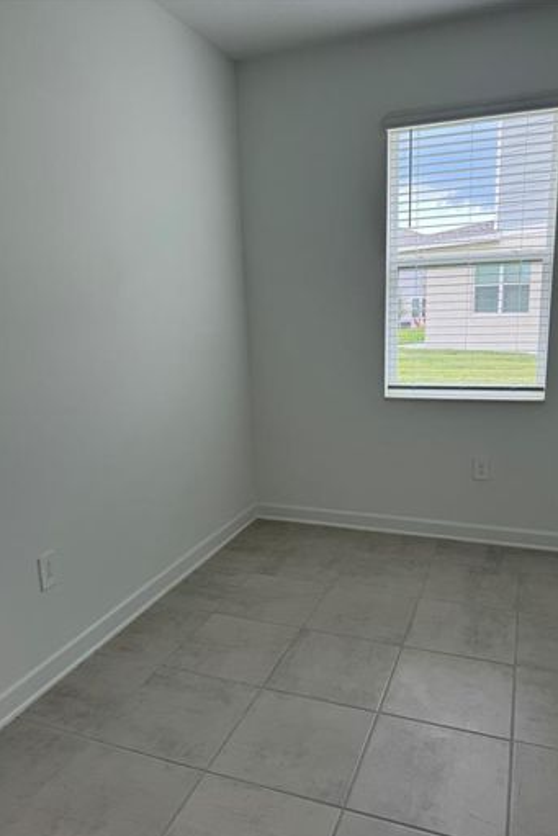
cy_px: 432
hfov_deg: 49.6
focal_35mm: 26
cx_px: 286
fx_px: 604
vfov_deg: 69.4
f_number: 1.78
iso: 80
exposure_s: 1/177
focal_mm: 6.76
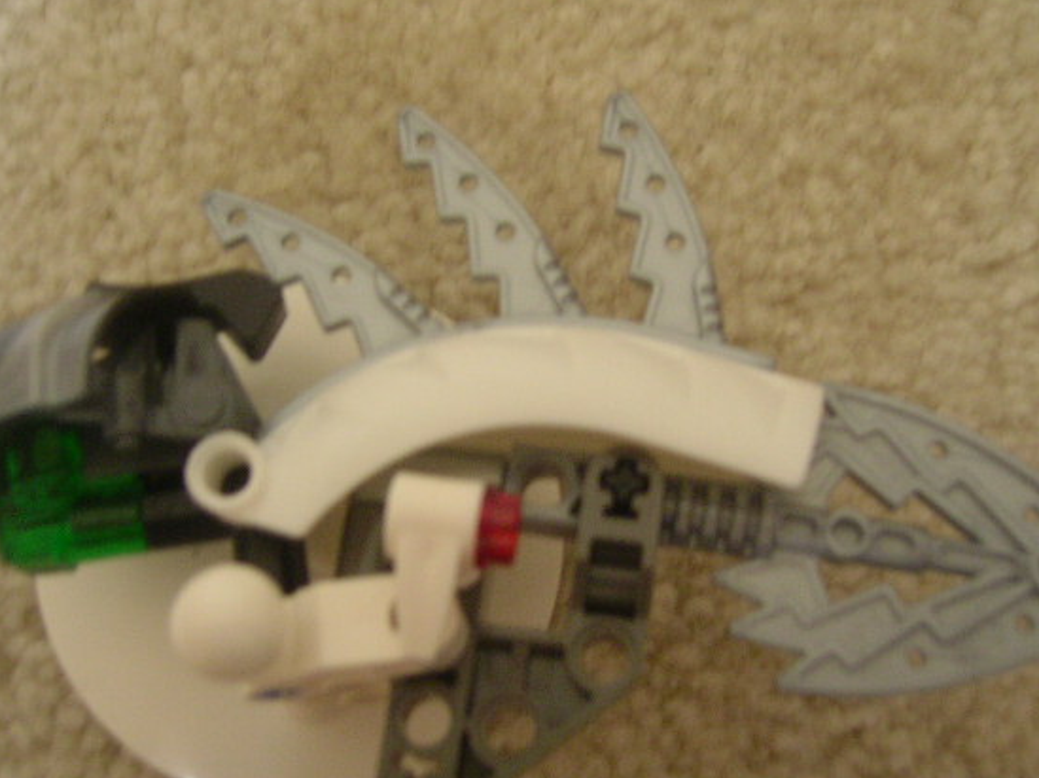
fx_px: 1260
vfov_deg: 34.3
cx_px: 526
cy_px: 401
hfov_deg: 44.8
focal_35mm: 42
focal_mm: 5.6
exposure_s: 1/10.2
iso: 100
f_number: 2.8
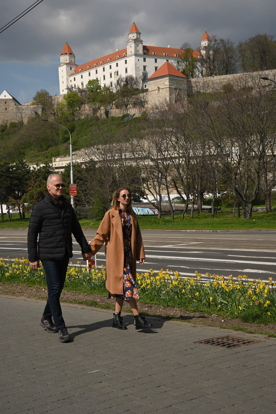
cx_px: 138
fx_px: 610
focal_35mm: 53
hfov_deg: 25.5
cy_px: 207
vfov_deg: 37.5
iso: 125
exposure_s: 1/200
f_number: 14
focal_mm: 53
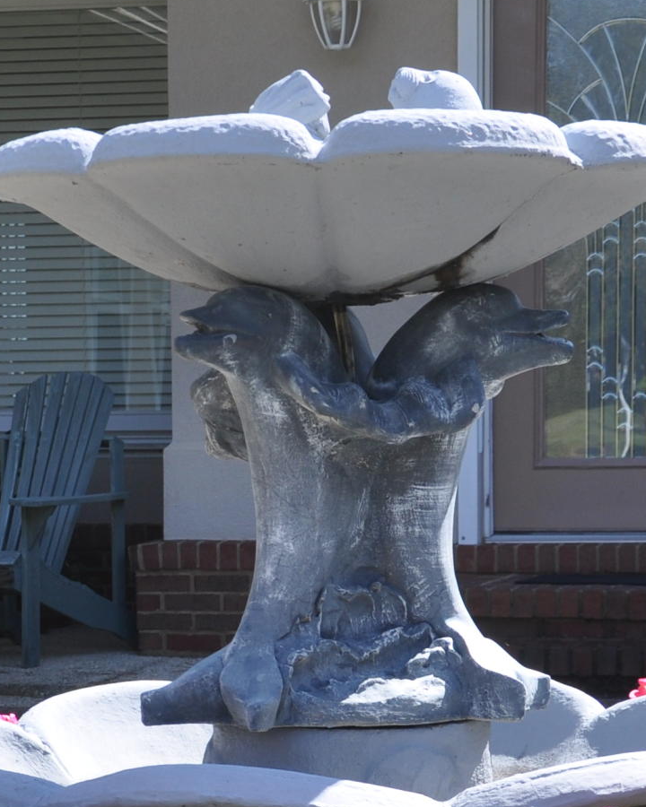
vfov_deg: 12.7
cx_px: 262
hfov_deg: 10.3
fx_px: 3585
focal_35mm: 150
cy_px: 815
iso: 200
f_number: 8
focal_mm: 32
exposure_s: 1/250
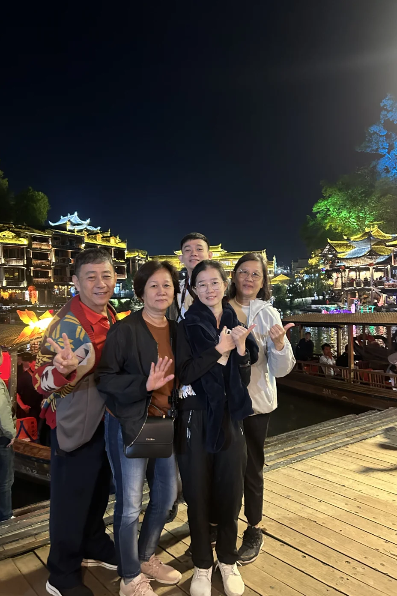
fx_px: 463
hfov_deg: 46.4
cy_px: 308
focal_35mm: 28
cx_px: 197
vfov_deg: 65.5
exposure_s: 1/25
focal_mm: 5.7
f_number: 1.5
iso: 800
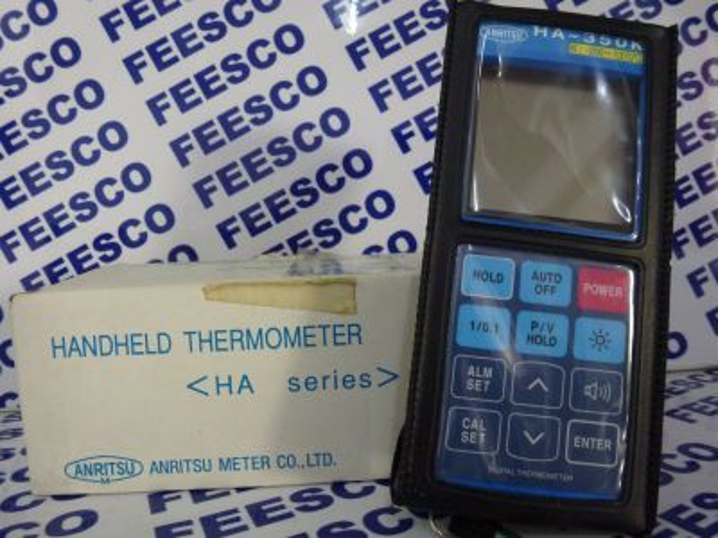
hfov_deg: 71.6
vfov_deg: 56.8
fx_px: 498
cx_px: 359
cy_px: 269
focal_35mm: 24
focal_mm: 4.3
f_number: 3.3
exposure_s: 1/30
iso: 400
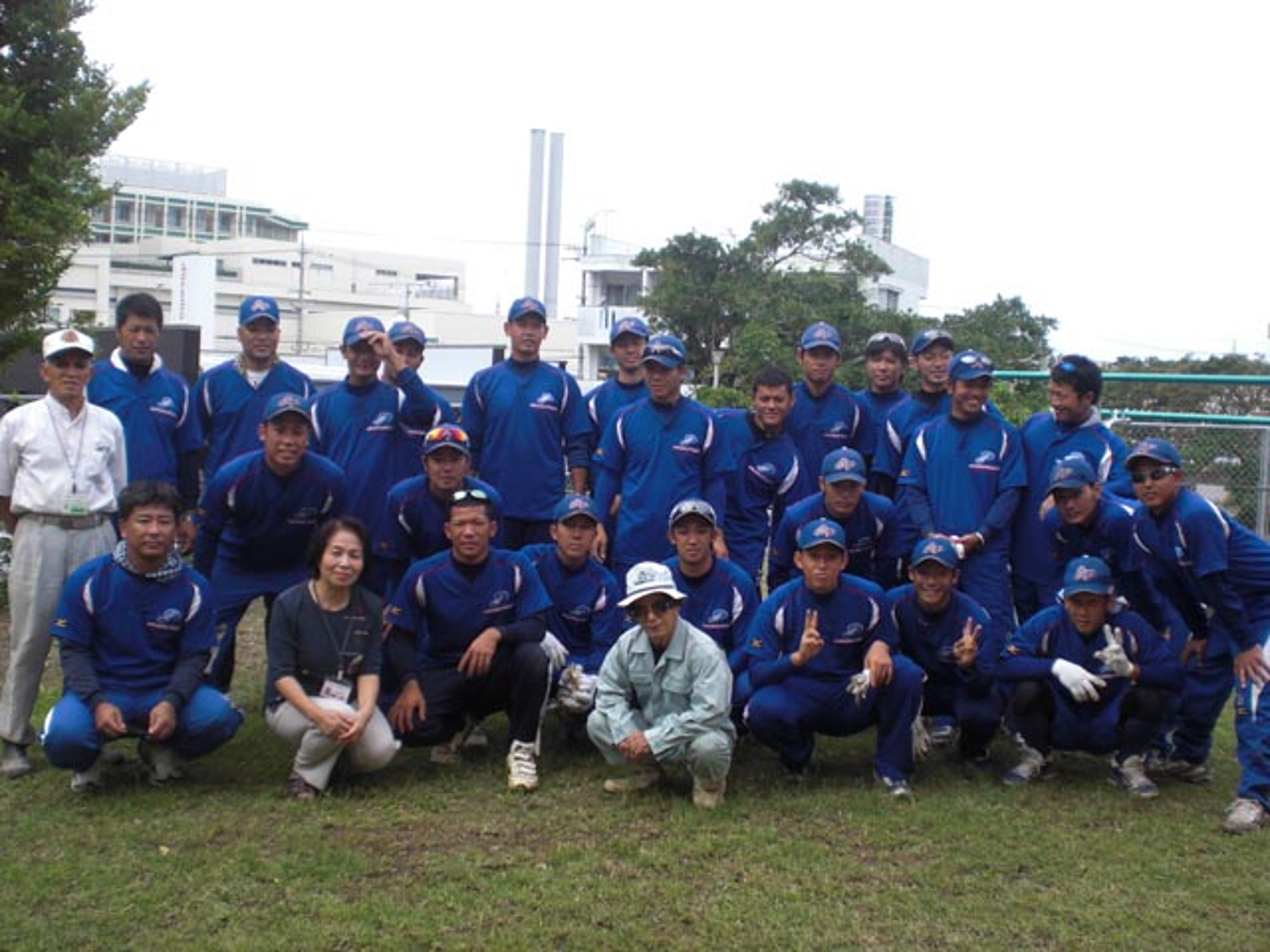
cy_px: 476
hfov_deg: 49.0
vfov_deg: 37.7
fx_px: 1394
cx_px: 635
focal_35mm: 38
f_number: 3.1
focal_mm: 6.3
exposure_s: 1/500
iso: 64
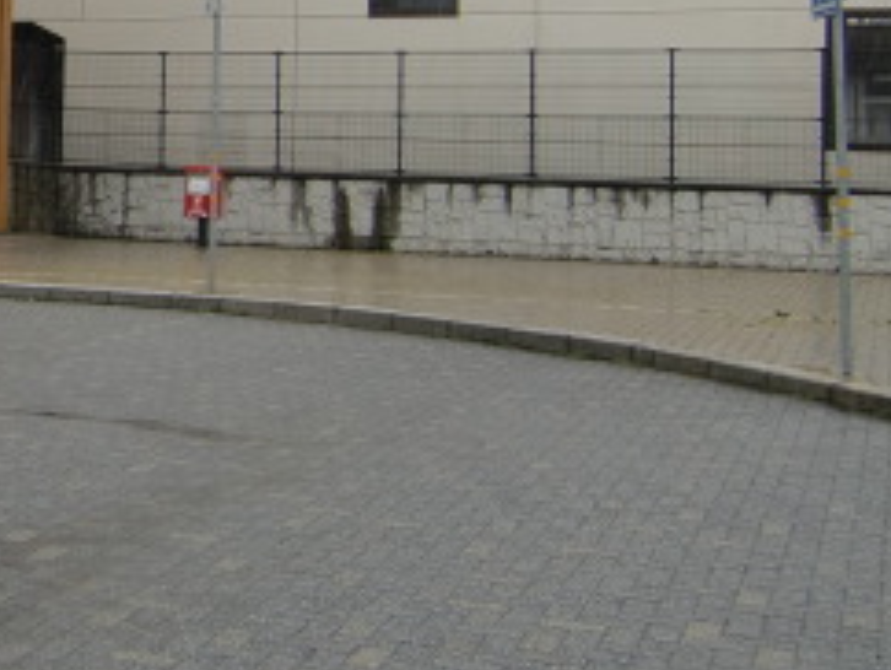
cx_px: -258
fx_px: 1907
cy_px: 85
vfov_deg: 19.6
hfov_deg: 23.4
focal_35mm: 74
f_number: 2.6
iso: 64
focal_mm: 4.9
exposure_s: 1/200
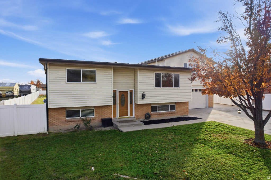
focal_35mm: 22
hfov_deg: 78.6
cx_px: 136
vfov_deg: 57.2
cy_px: 90
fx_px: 166
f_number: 2.8
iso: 100
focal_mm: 8.4
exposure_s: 1/3000
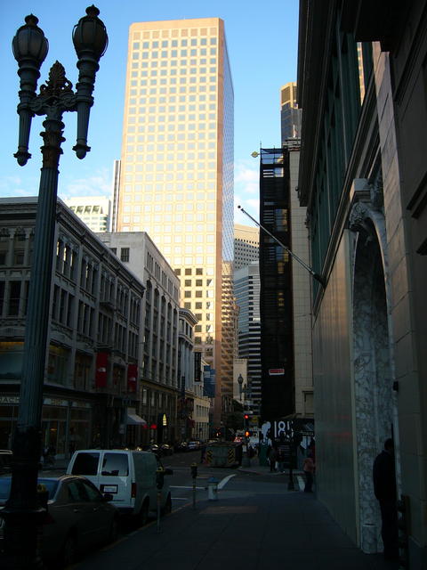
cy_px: 285
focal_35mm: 35
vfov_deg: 52.6
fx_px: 576
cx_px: 214
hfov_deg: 40.7
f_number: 2.8
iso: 50
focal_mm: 5.8
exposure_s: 1/200
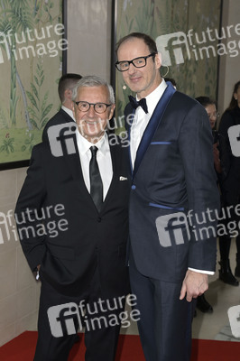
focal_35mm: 58
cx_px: 120
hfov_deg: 23.3
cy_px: 180
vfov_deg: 34.5
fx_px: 581
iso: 640
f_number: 5.6
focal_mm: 58
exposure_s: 1/200
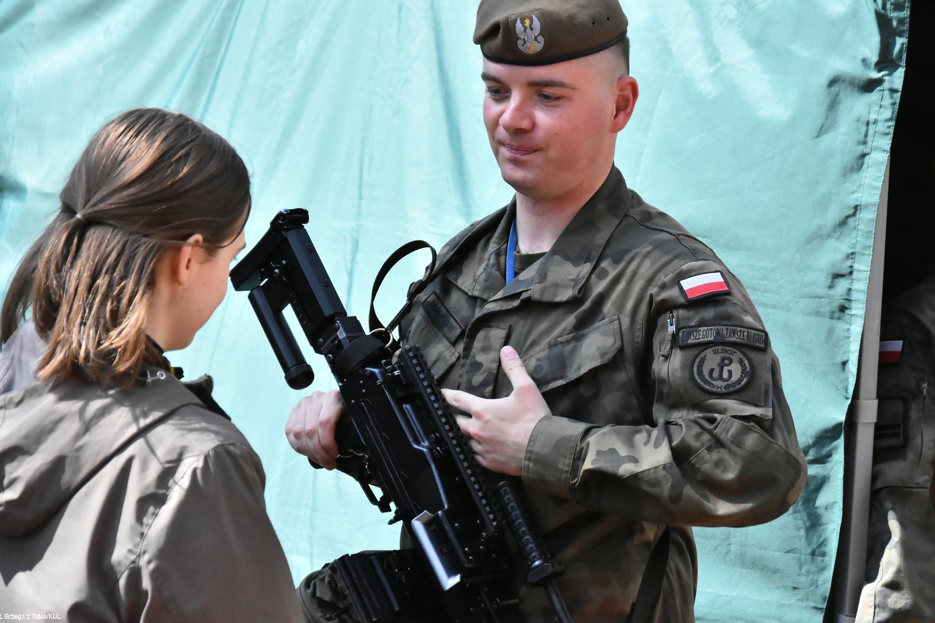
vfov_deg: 9.8
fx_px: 3650
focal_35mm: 141
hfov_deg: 14.6
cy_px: 280
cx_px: 502
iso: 4000
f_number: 5.6
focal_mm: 85
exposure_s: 1/8000
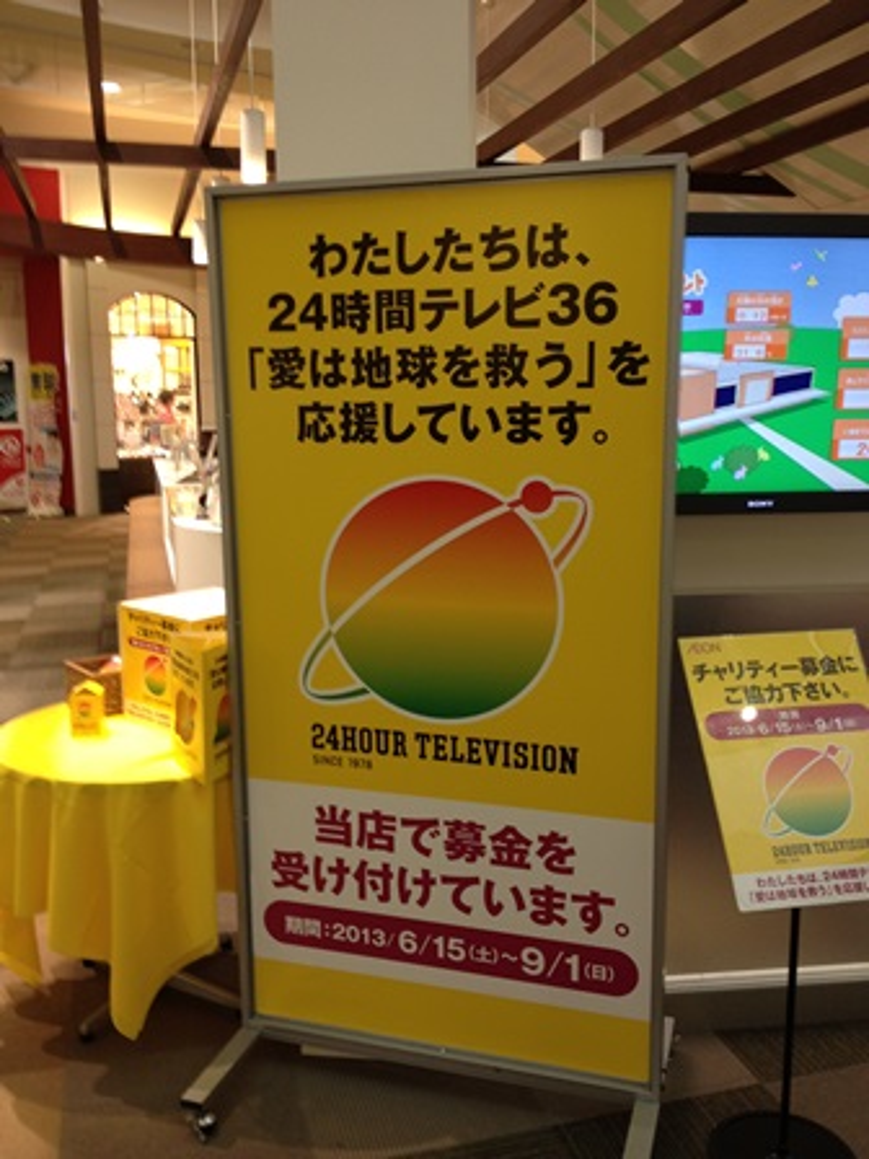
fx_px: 1172
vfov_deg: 52.6
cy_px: 580
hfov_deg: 40.7
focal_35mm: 35
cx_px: 434
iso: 100
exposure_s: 1/20
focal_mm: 4.28
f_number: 2.4
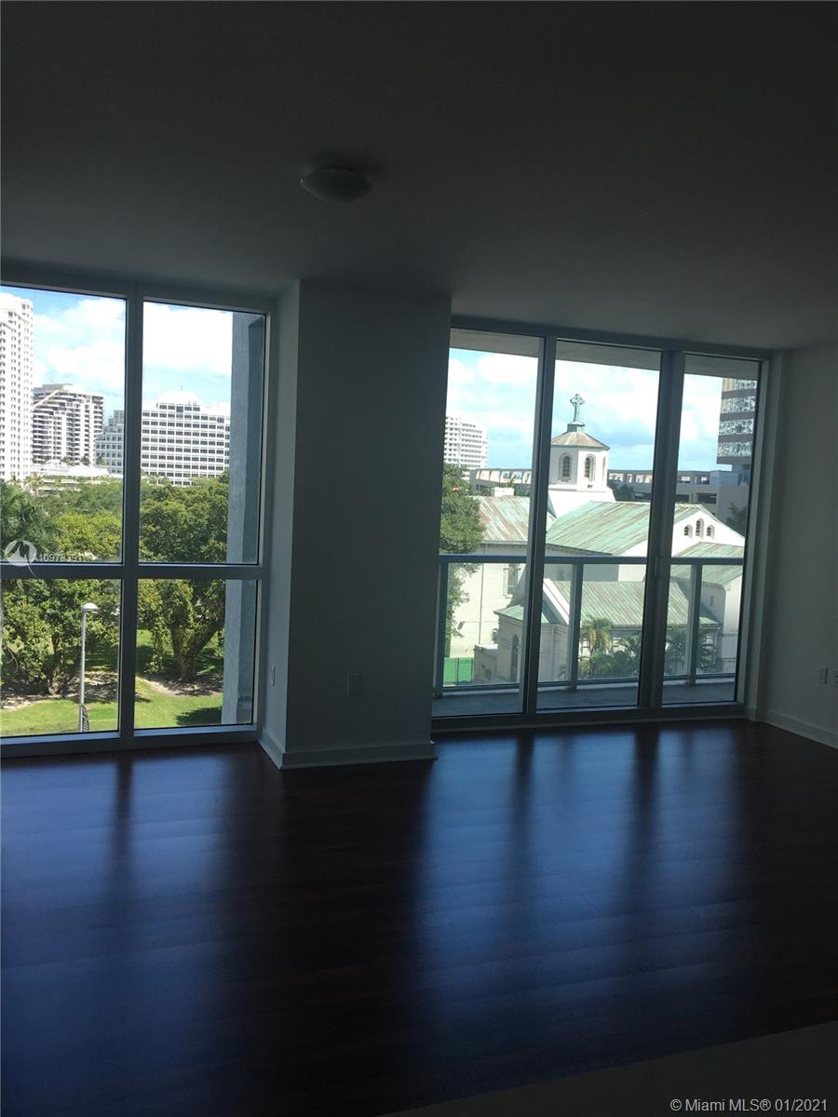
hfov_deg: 48.2
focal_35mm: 29
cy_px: 558
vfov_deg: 61.7
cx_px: 419
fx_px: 936
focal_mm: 4.15
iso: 25
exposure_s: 1/411
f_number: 2.2
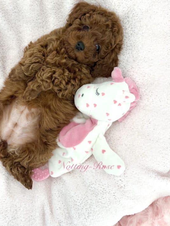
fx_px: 223
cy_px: 80
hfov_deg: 41.3
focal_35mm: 34
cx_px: 57
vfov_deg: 53.2
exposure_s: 1/2299
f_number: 1.78
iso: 80
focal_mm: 6.86
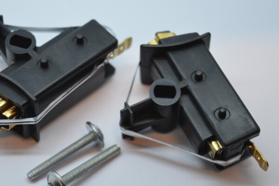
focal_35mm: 100
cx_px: 119
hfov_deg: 20.5
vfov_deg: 13.7
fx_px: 772
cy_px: 109
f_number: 5.6
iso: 400
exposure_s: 1/60
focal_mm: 55
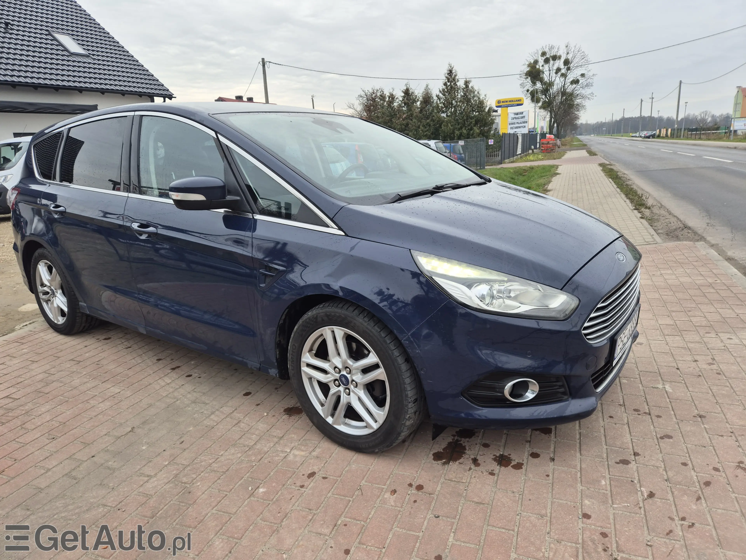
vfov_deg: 58.9
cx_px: 373
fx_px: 496
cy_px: 280
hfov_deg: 73.9
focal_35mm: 23
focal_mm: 5.4
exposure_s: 1/291
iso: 25
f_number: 1.8
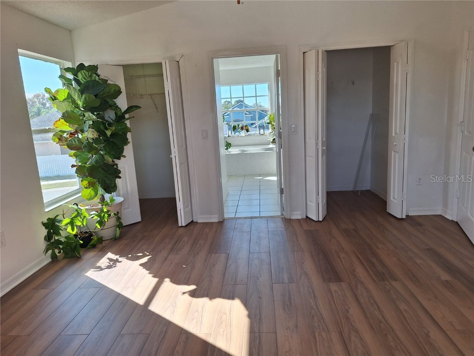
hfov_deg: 73.9
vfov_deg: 58.9
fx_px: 315
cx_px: 237
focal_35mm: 23
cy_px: 178
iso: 40
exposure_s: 1/509
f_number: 1.8
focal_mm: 5.54
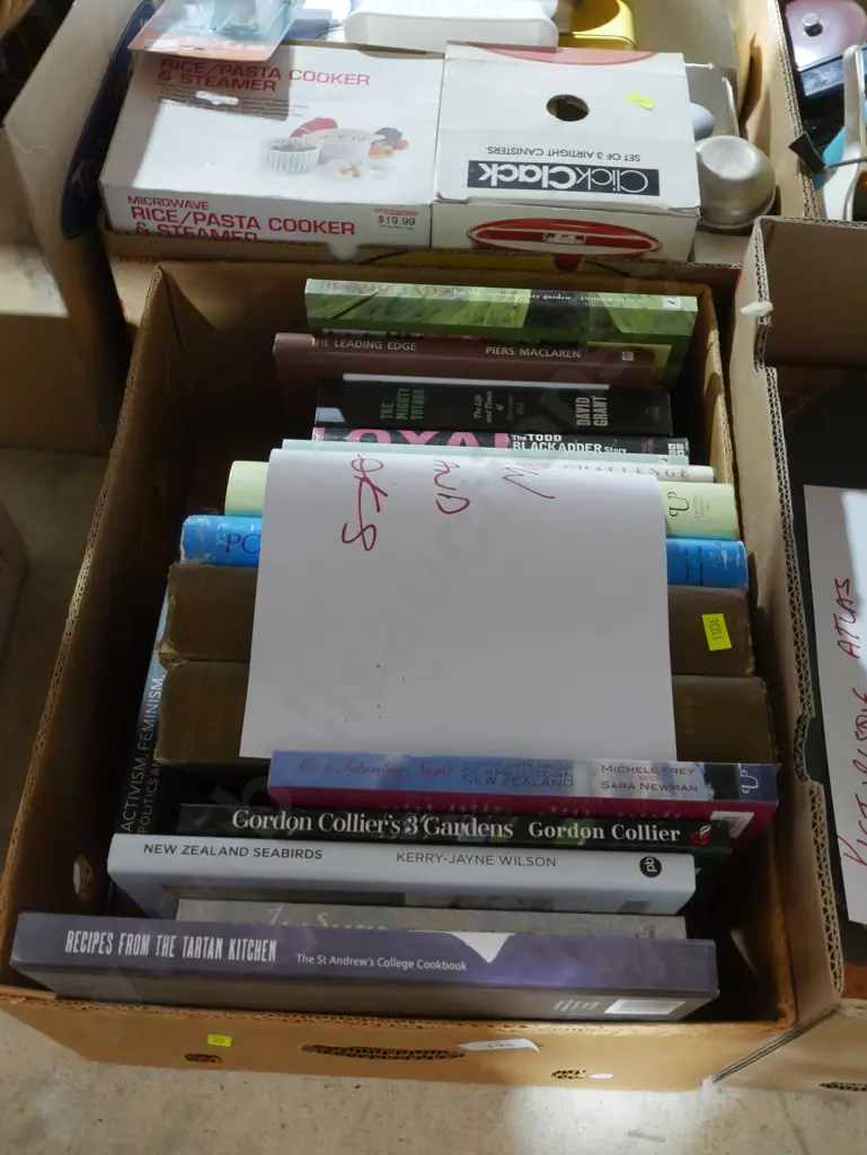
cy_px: 578
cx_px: 434
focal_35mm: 34
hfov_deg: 41.8
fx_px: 1134
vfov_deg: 53.9
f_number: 10
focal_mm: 17
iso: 3200
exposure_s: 1/13
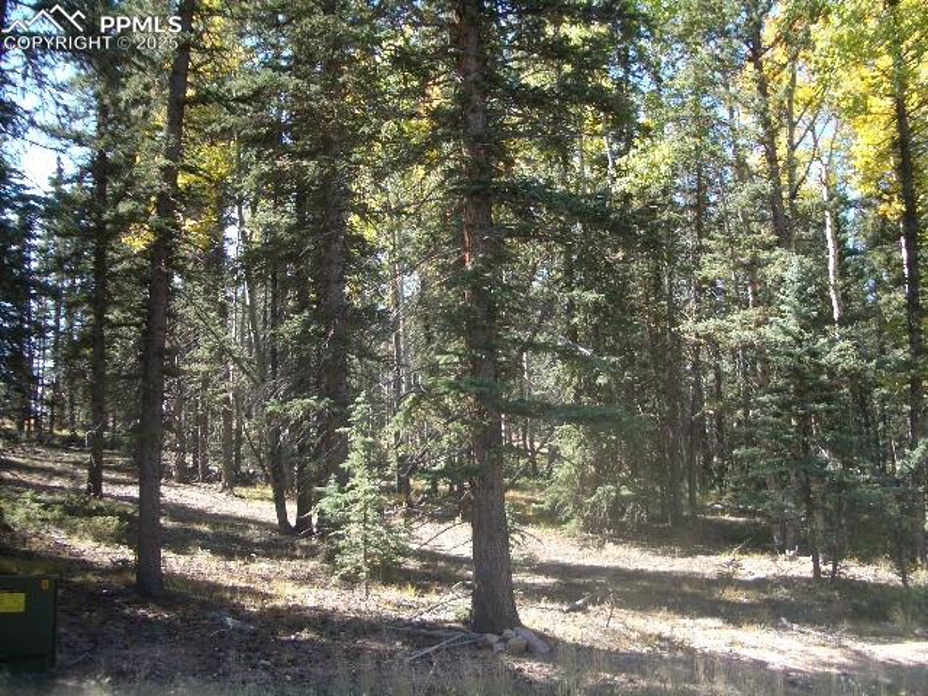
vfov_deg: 40.7
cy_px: 348
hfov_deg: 52.6
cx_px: 464
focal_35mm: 35
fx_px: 938
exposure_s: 1/160
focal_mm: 5.8
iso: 80
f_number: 2.6
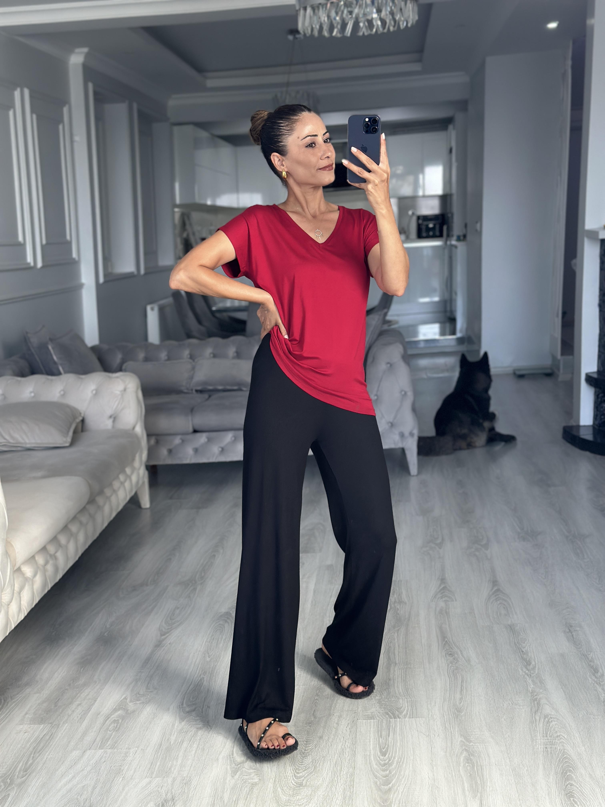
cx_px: 302
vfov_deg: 39.7
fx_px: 1119
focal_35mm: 48
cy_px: 404
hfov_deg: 30.3
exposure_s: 1/97
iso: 125
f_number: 1.78
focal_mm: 6.86
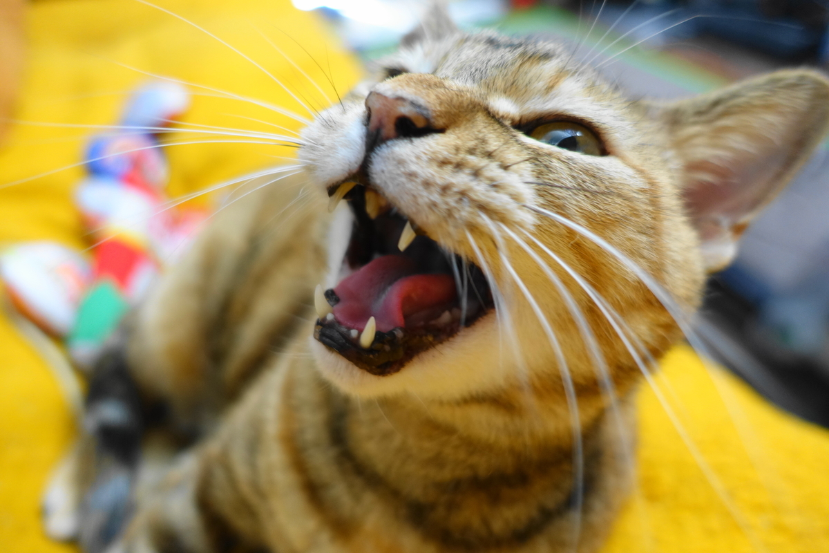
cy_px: 276
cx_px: 414
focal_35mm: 24
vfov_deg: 53.1
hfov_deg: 73.7
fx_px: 553
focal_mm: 8.8
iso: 400
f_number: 1.8
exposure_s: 1/30
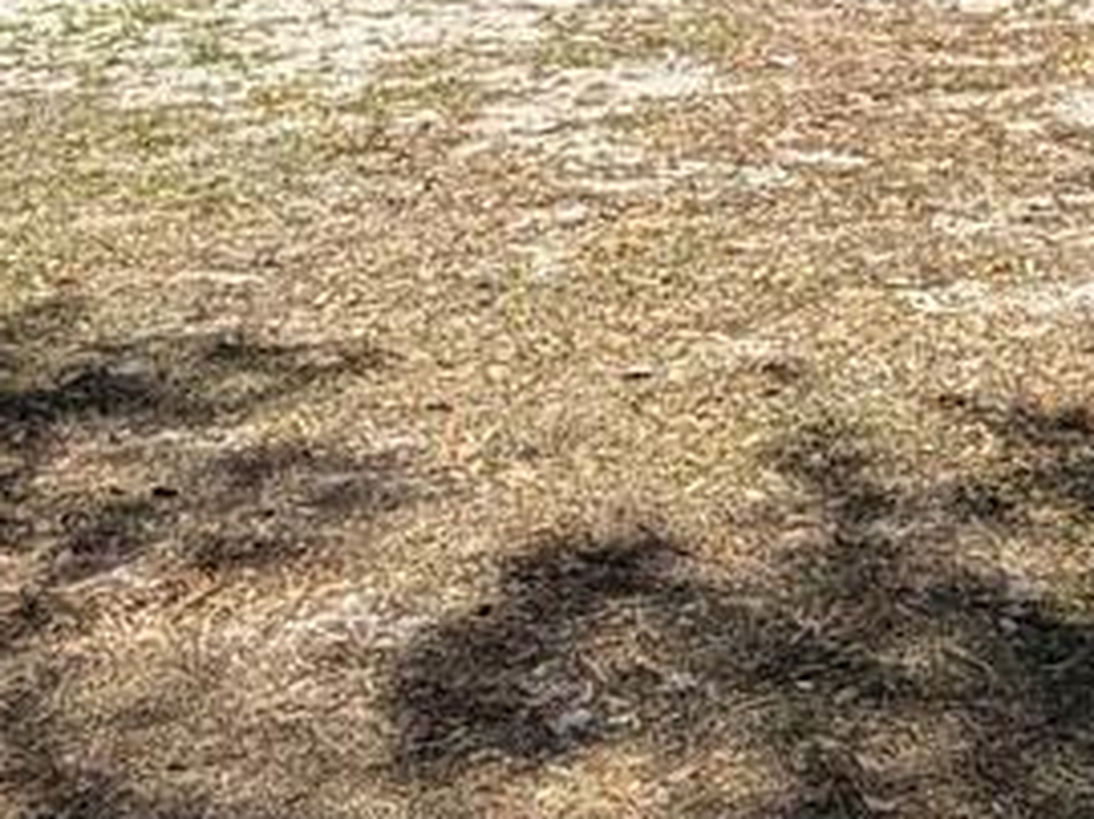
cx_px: 1382
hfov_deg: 21.5
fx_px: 2621
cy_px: -288
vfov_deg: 16.6
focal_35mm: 83
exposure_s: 1/770
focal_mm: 2.22
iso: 25
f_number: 2.2
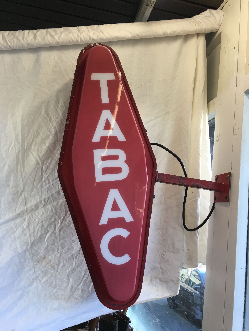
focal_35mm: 29
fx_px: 278
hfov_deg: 48.2
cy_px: 166
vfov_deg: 61.7
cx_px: 124
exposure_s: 1/33
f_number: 2.2
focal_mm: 4.15
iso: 25
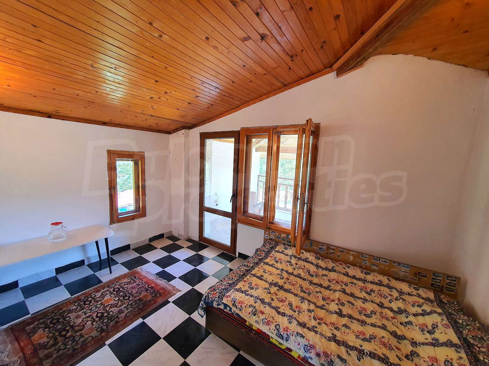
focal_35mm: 13
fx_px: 184
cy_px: 183
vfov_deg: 89.9
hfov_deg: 106.2
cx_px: 244
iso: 125
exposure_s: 1/50
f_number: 2.2
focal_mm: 1.8
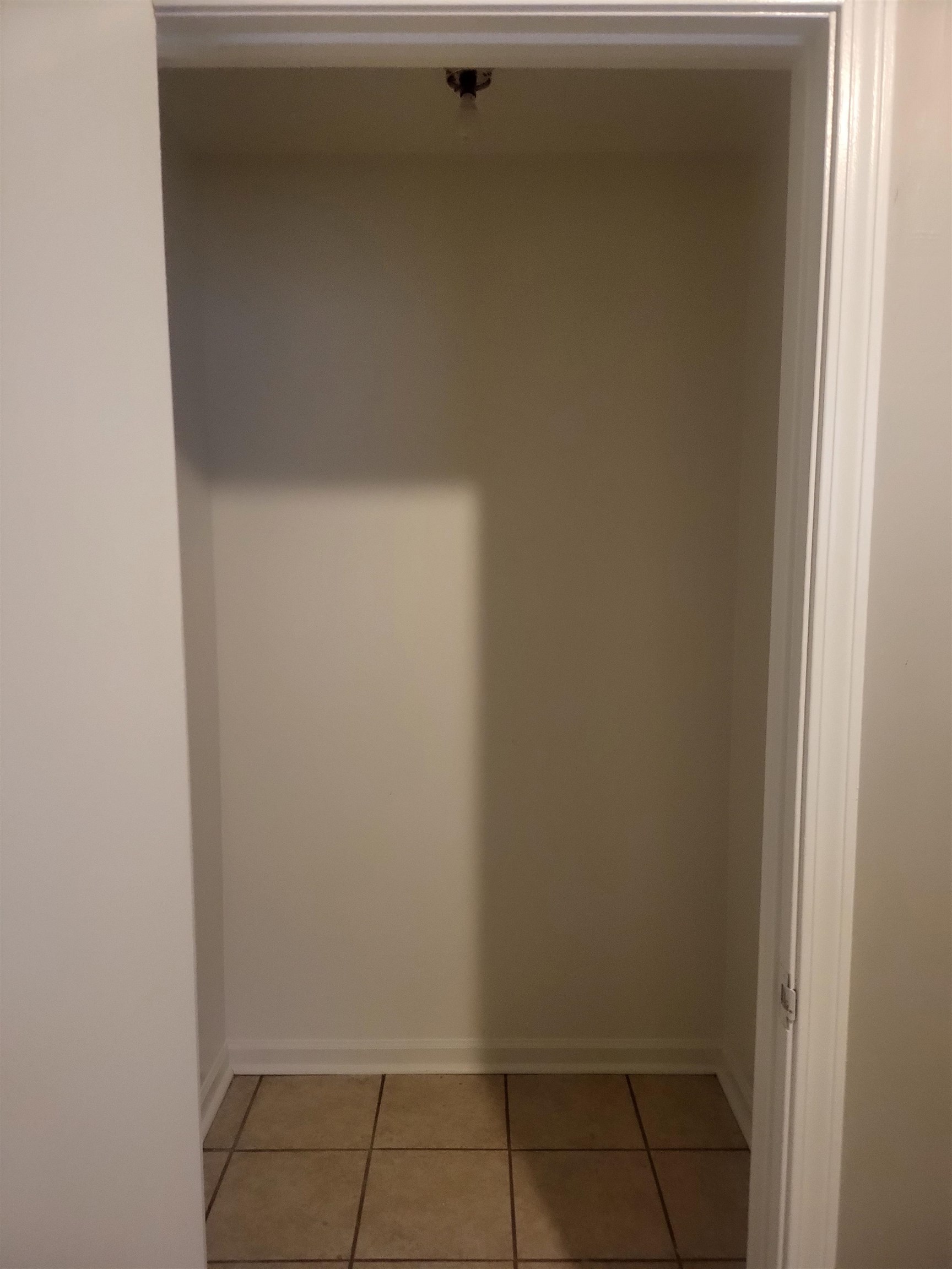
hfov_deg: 56.8
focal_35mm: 24
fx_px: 880
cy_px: 634
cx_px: 476
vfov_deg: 71.6
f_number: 1.8
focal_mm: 5
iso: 500
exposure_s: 1/24
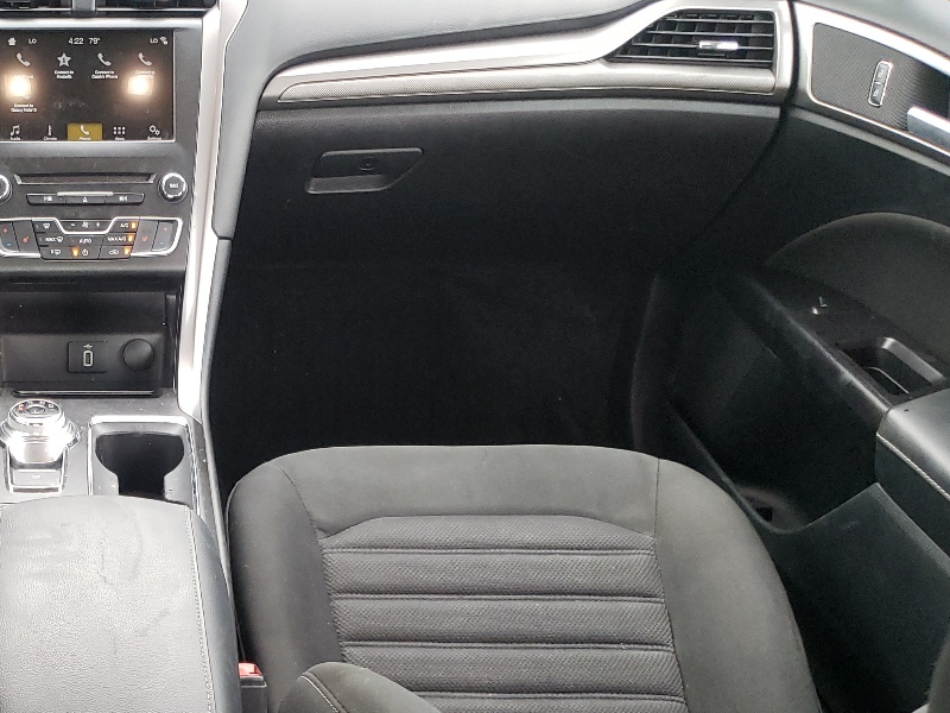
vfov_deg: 27.4
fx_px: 1427
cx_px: 93
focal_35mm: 52
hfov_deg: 34.7
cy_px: 579
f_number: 1.5
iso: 146
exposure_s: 1/60.2
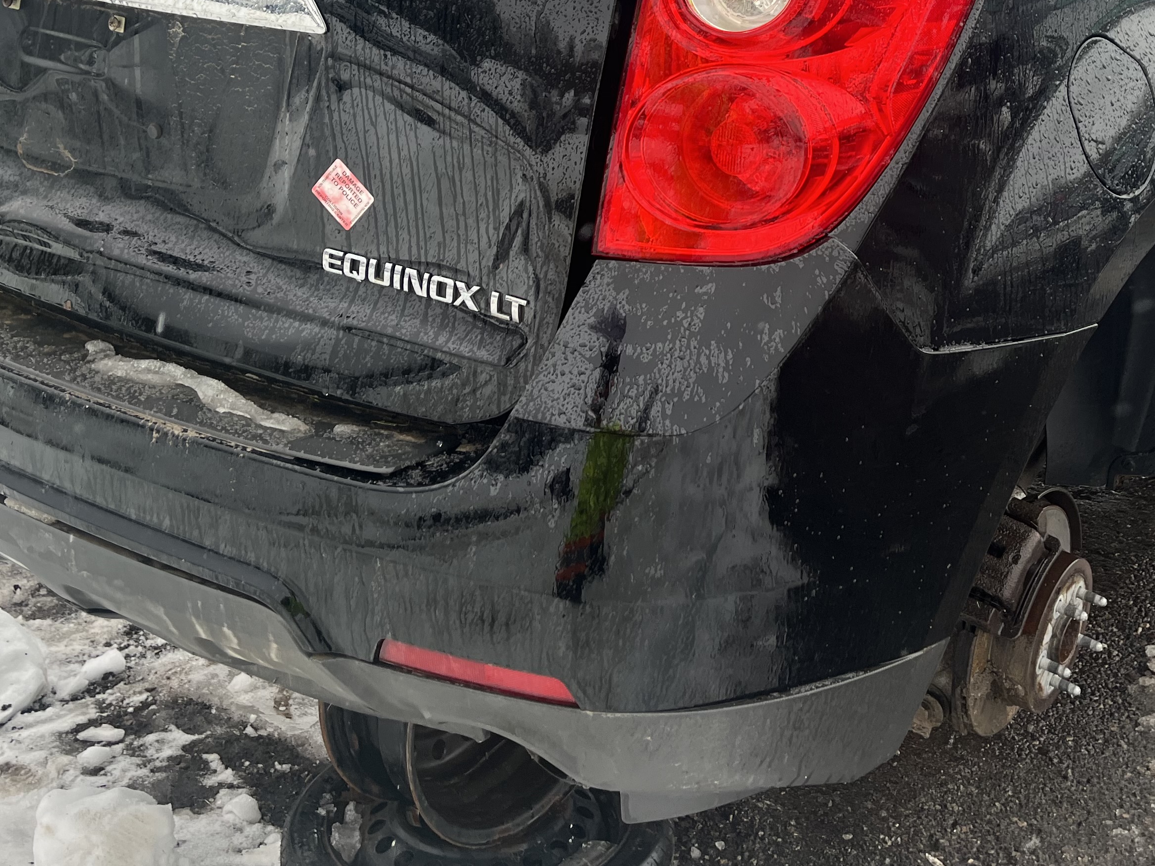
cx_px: 721
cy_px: 134
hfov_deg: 41.8
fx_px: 1501
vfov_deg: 31.1
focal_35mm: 45
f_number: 1.6
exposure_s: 1/182
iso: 40
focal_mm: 5.1
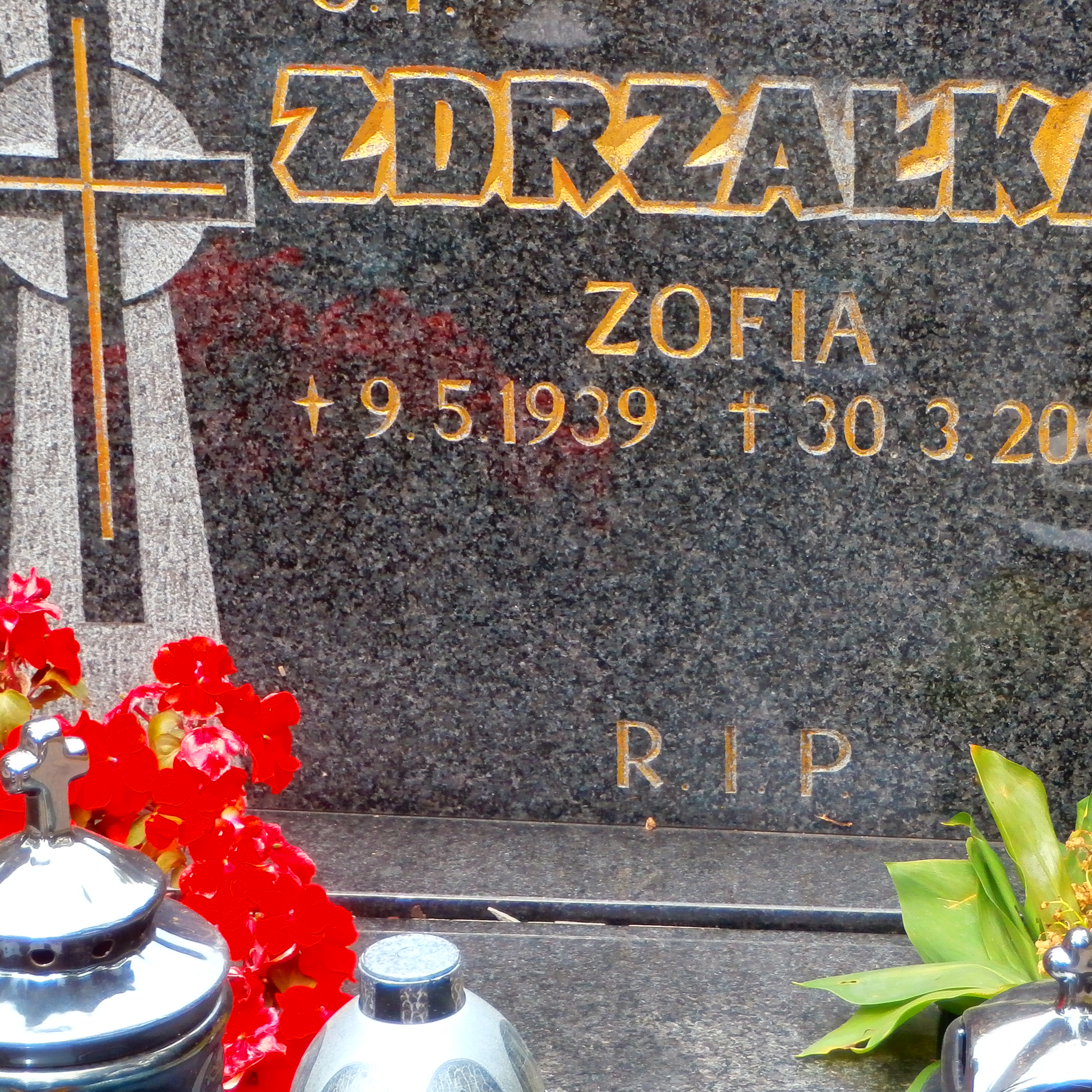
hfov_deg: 13.9
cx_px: 700
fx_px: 4461
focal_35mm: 125
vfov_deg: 13.9
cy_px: 447
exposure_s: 1/100
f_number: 5
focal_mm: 15.16
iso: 125
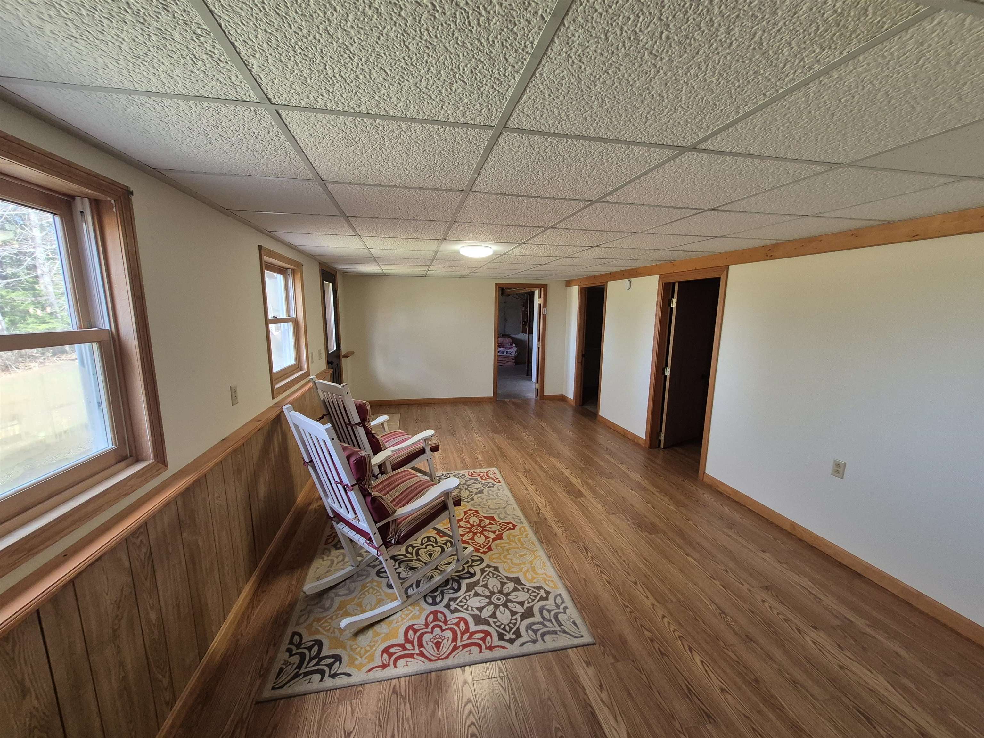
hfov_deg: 106.2
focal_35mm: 13
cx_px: 492
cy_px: 369
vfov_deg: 89.9
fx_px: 370
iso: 250
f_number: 2.2
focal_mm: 1.74
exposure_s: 1/60
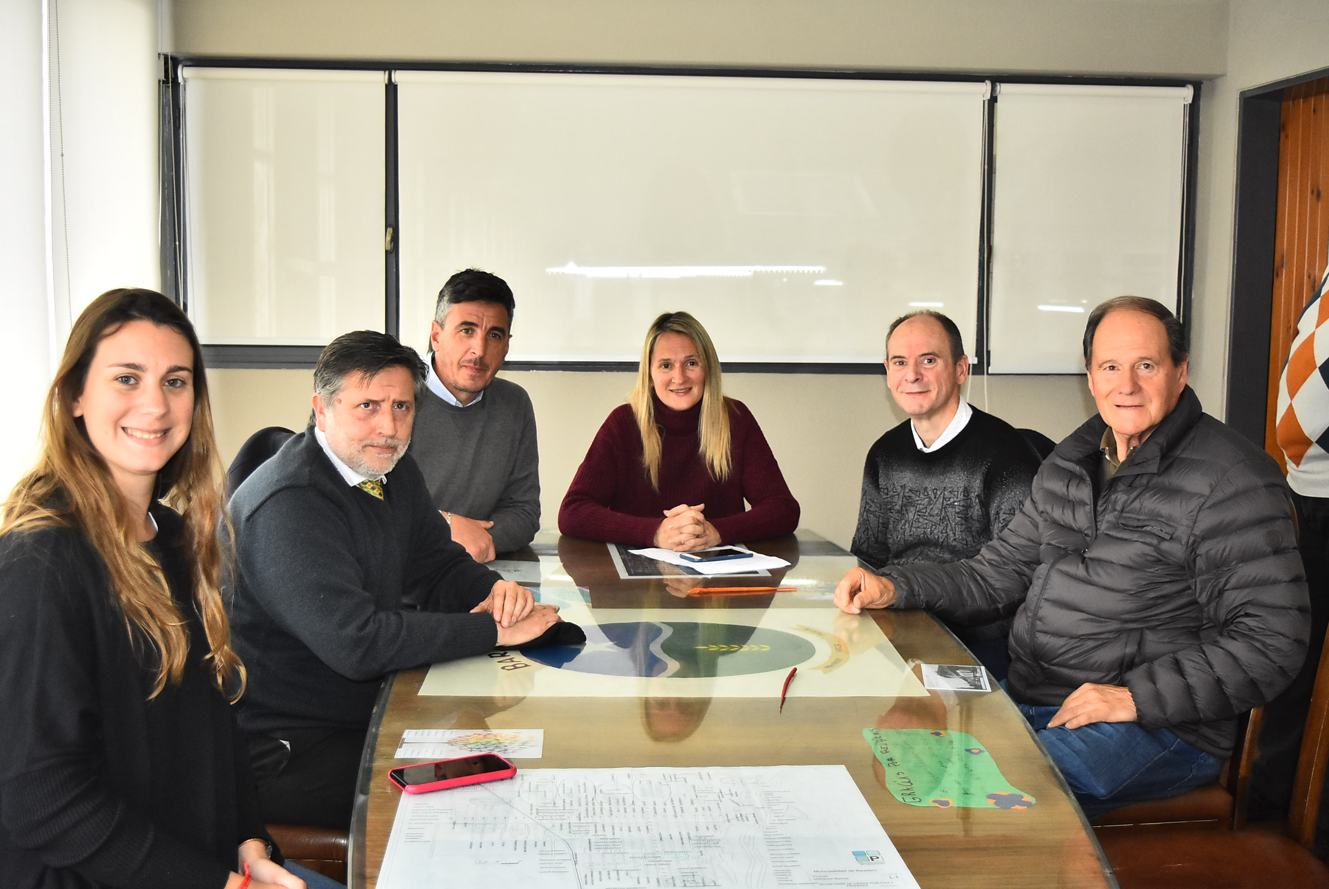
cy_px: 444
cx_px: 664
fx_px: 1496
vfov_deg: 33.1
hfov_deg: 47.9
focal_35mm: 40
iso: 1600
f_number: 4
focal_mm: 27
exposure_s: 1/160
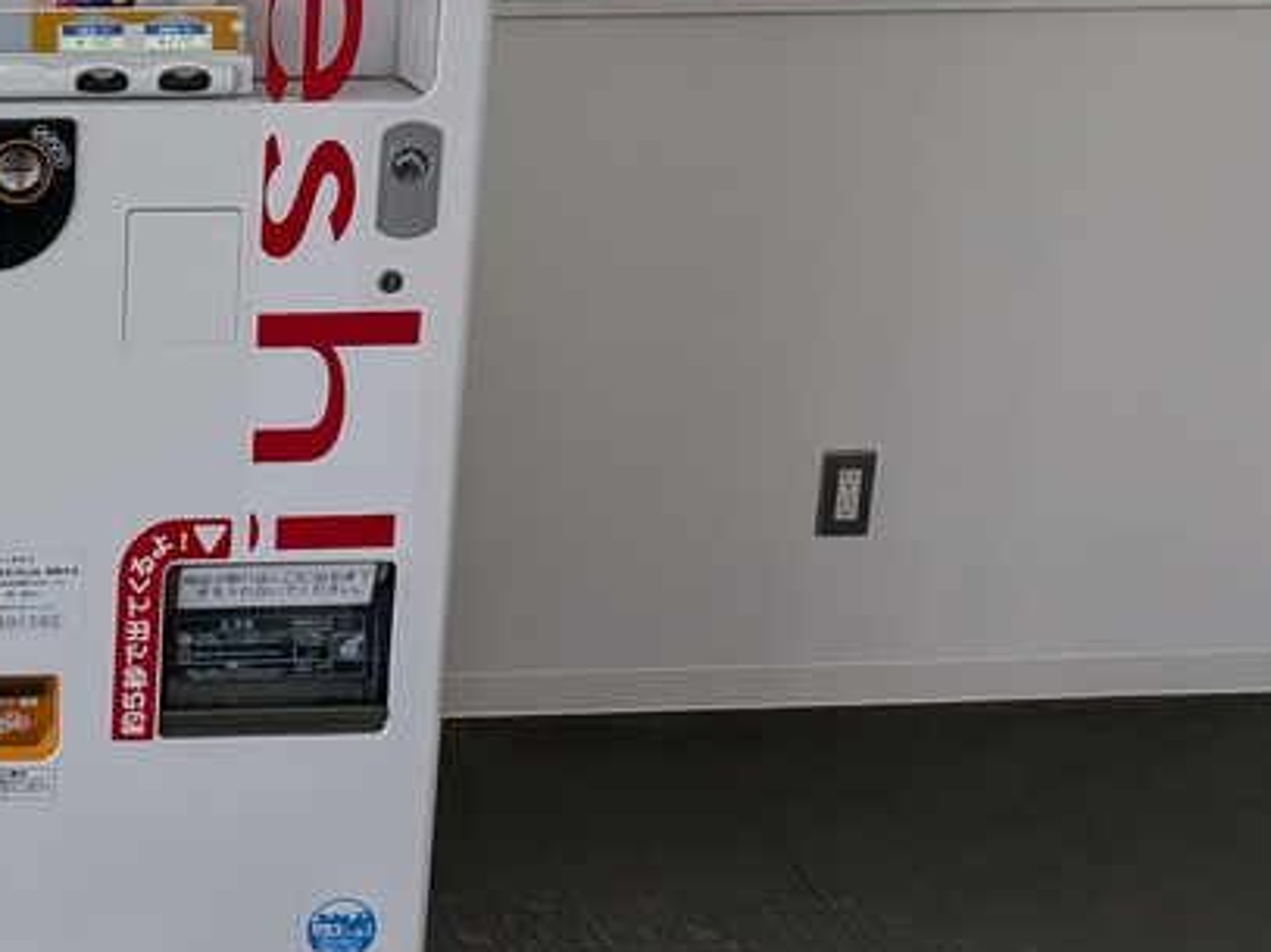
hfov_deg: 28.3
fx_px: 2166
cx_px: -275
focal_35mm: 59
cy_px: 87
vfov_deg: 24.1
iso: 27
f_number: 1.7
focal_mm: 4.53
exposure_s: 1/247
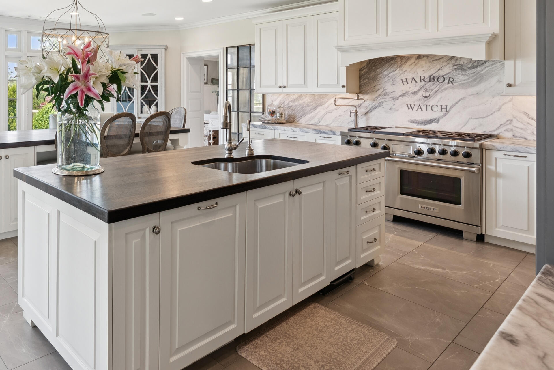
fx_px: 385
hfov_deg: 66.2
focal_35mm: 25
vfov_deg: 49.2
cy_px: 91
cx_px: 126
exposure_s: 1/20
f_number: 7.1
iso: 320
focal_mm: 16
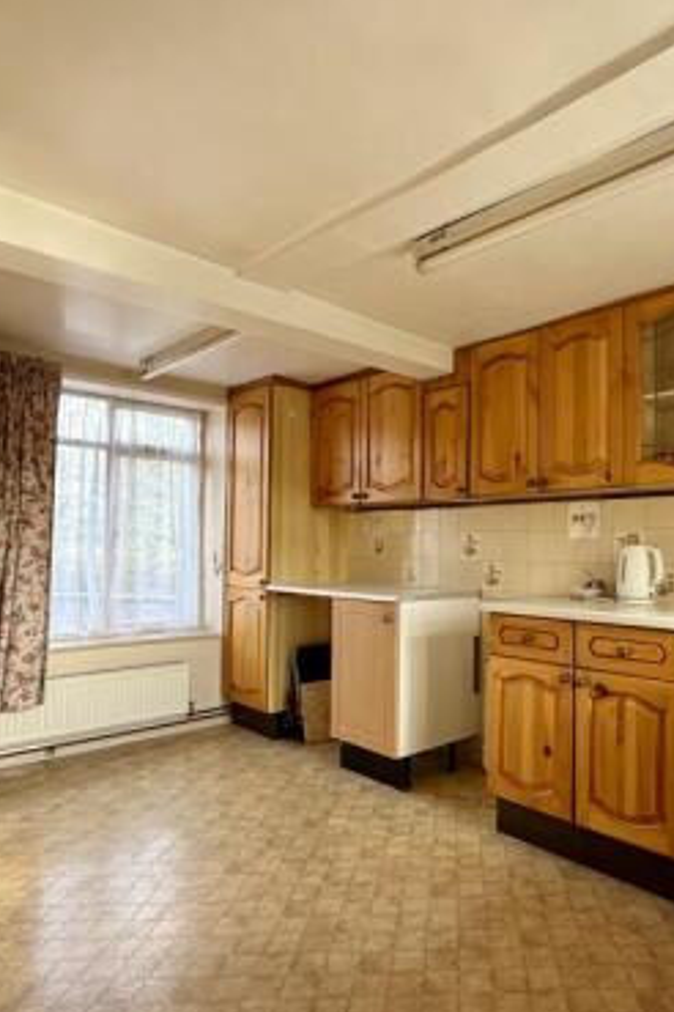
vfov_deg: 76.0
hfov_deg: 54.0
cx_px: 448
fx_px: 646
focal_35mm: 23
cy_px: 533
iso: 125
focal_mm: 2.22
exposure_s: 1/99
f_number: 2.2
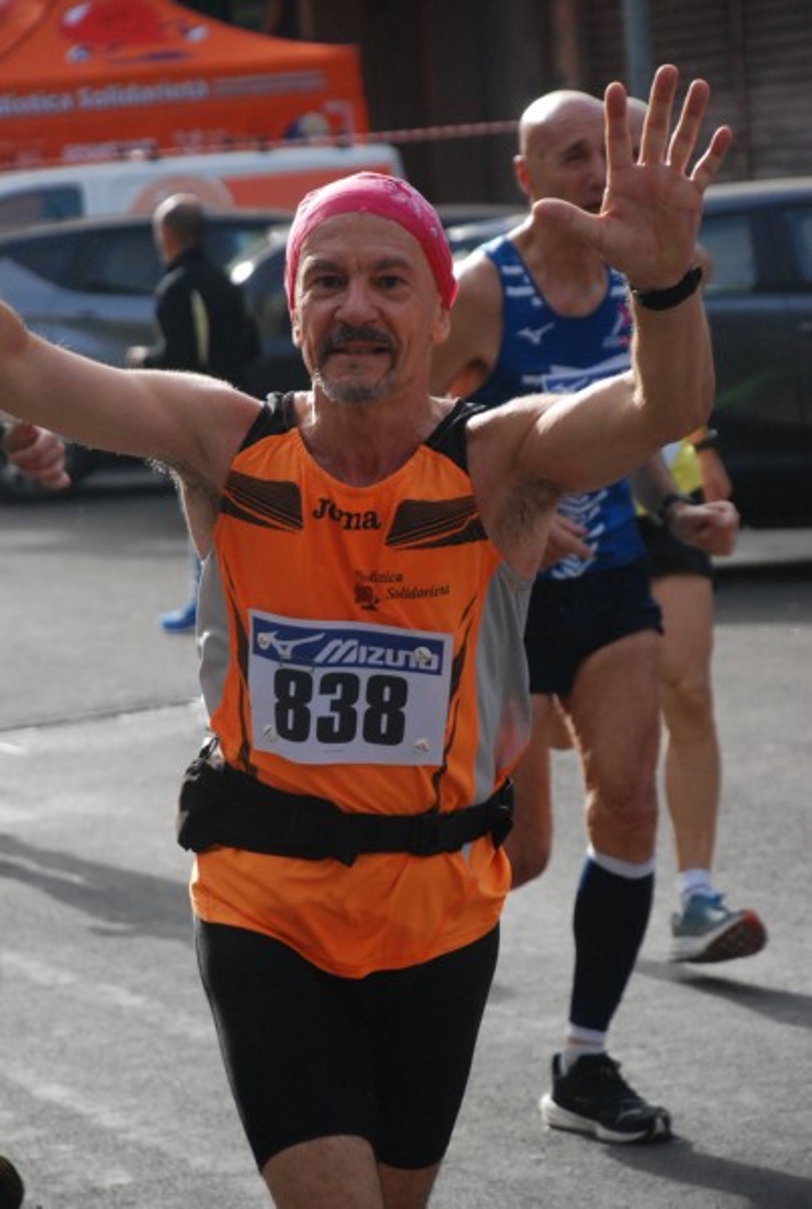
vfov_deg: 13.7
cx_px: 406
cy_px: 604
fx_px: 5048
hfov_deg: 9.2
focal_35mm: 150
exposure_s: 1/1000
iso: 1000
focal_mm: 100
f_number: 5.6
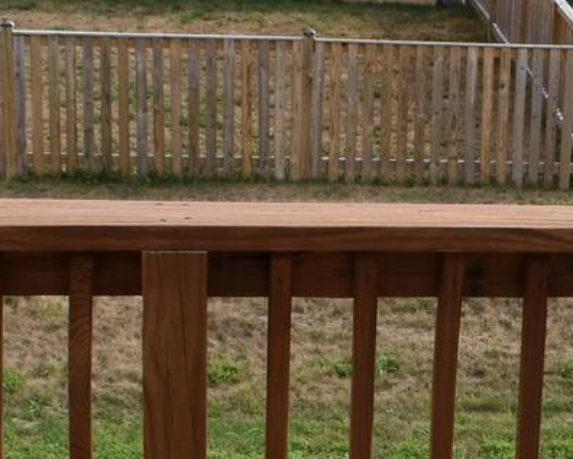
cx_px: 616
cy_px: 571
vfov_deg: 11.5
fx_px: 2222
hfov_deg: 14.4
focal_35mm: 131
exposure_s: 1/320
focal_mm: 18
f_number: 9
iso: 200
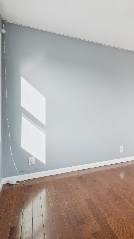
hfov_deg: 33.8
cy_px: 113
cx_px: 165
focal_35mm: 27
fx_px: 171
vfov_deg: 69.8
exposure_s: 1/40
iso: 160
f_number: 8
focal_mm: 16
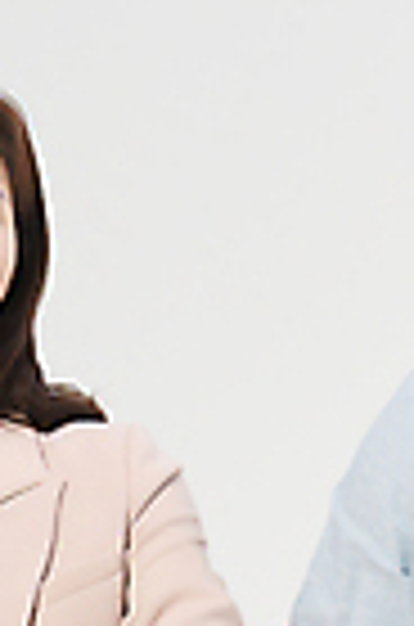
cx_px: 360
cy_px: 779
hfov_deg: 5.7
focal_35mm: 238
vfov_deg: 8.6
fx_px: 4126
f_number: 11
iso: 160
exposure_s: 1/125
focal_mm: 55
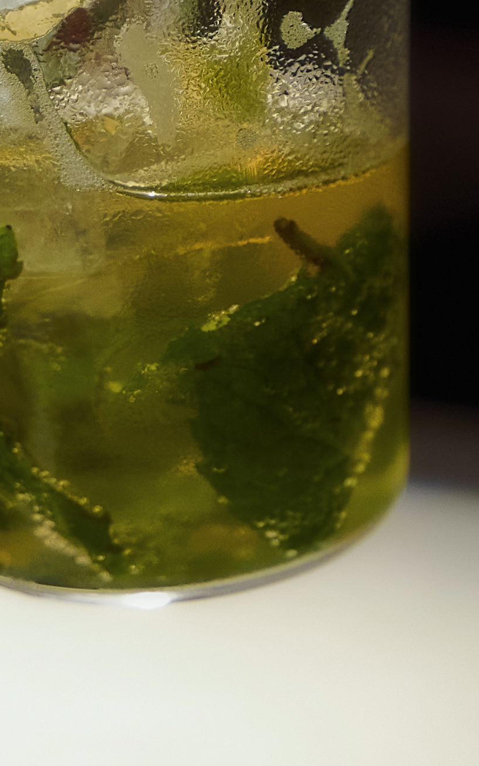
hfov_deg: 3.2
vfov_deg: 5.1
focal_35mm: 412
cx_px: 45
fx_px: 8602
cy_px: -101
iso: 1000
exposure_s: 1/160
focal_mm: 75
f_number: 3.2
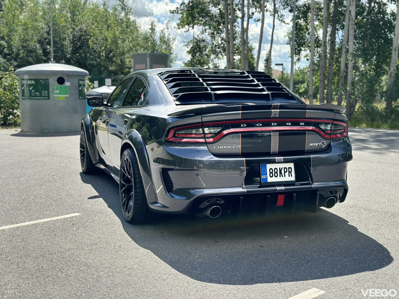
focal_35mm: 48
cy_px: 150
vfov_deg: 30.3
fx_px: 553
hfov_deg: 39.7
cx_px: 200
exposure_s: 1/3155
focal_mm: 6.86
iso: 100
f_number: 1.78
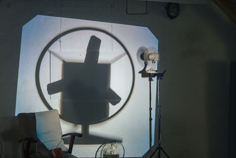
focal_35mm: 39
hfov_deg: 49.2
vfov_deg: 34.1
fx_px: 256
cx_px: 91
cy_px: 95
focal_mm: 30
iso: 800
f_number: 10
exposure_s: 1/15
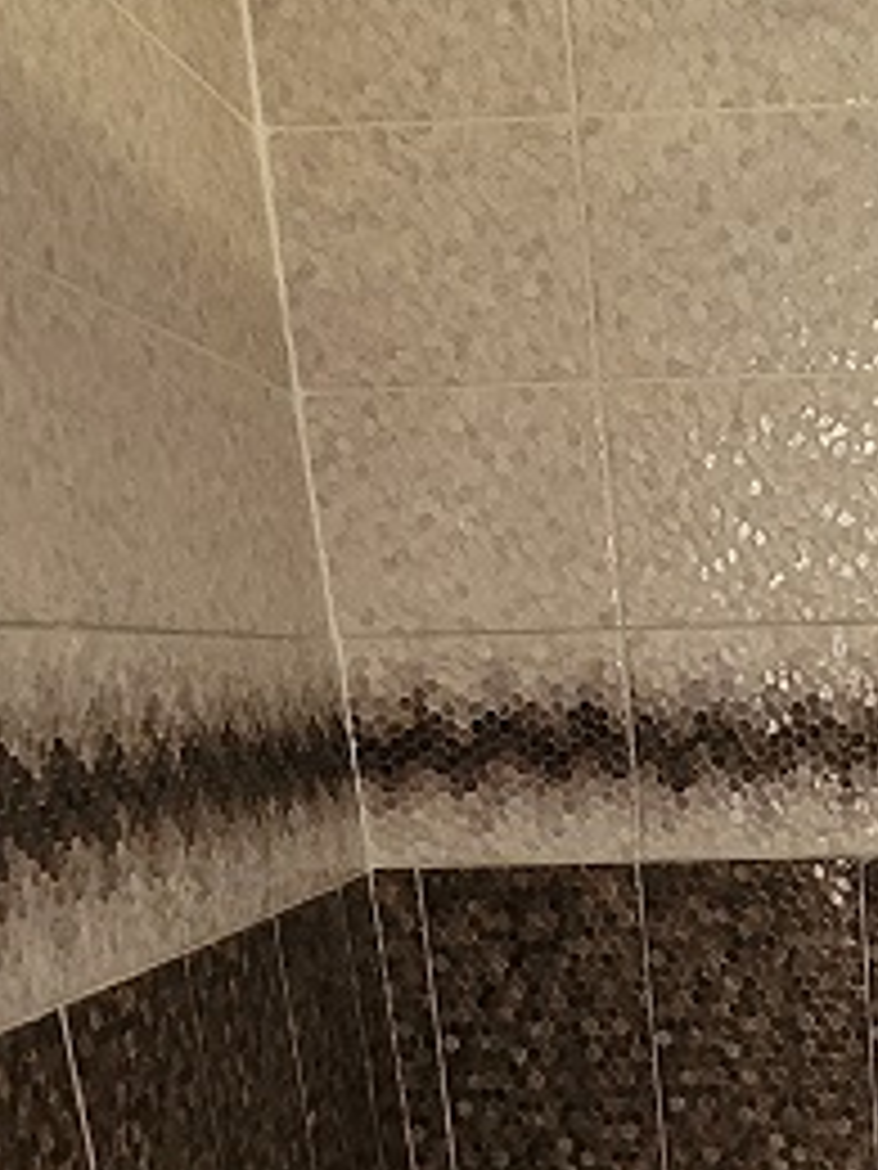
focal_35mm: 54
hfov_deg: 23.8
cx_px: 1144
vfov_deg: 32.9
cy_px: 1143
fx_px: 1826
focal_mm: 1.74
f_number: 2.2
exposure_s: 1/33
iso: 400
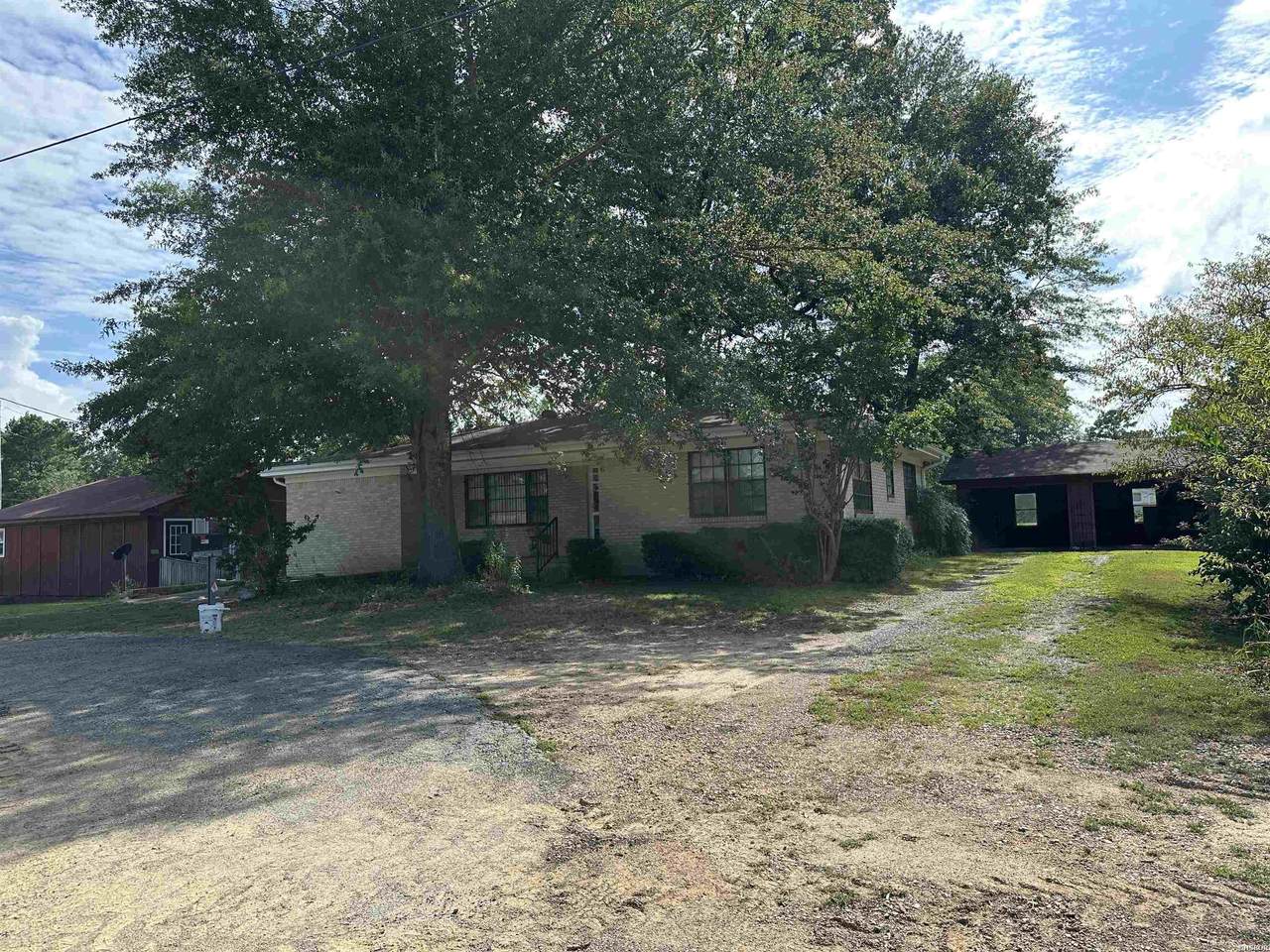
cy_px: 476
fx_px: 881
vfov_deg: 56.8
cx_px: 635
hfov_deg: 71.6
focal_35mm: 24
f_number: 1.78
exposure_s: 1/2410
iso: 80
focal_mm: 6.86
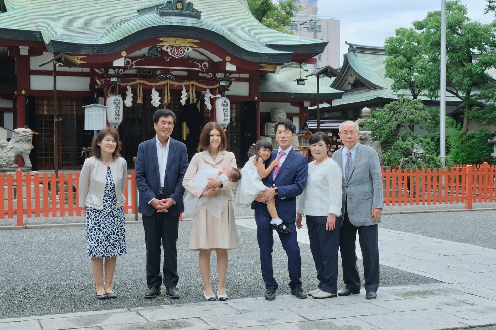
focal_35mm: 49
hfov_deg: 40.3
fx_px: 675
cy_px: 165
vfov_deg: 27.5
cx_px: 248
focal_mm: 32.5
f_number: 11
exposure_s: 1/250
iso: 800
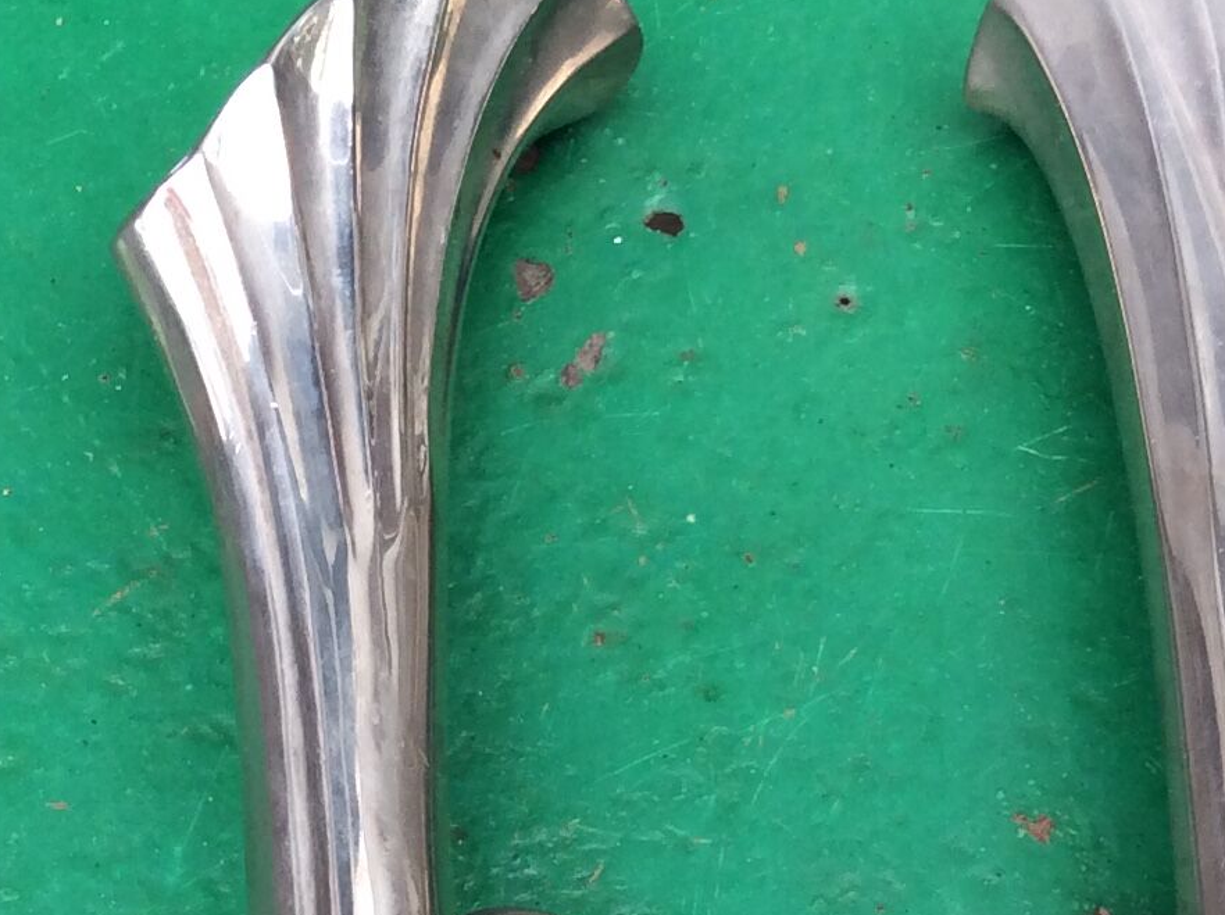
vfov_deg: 15.3
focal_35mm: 94
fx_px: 3322
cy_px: 958
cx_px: 583
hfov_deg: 20.9
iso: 32
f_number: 2.4
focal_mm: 3.3
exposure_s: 1/108
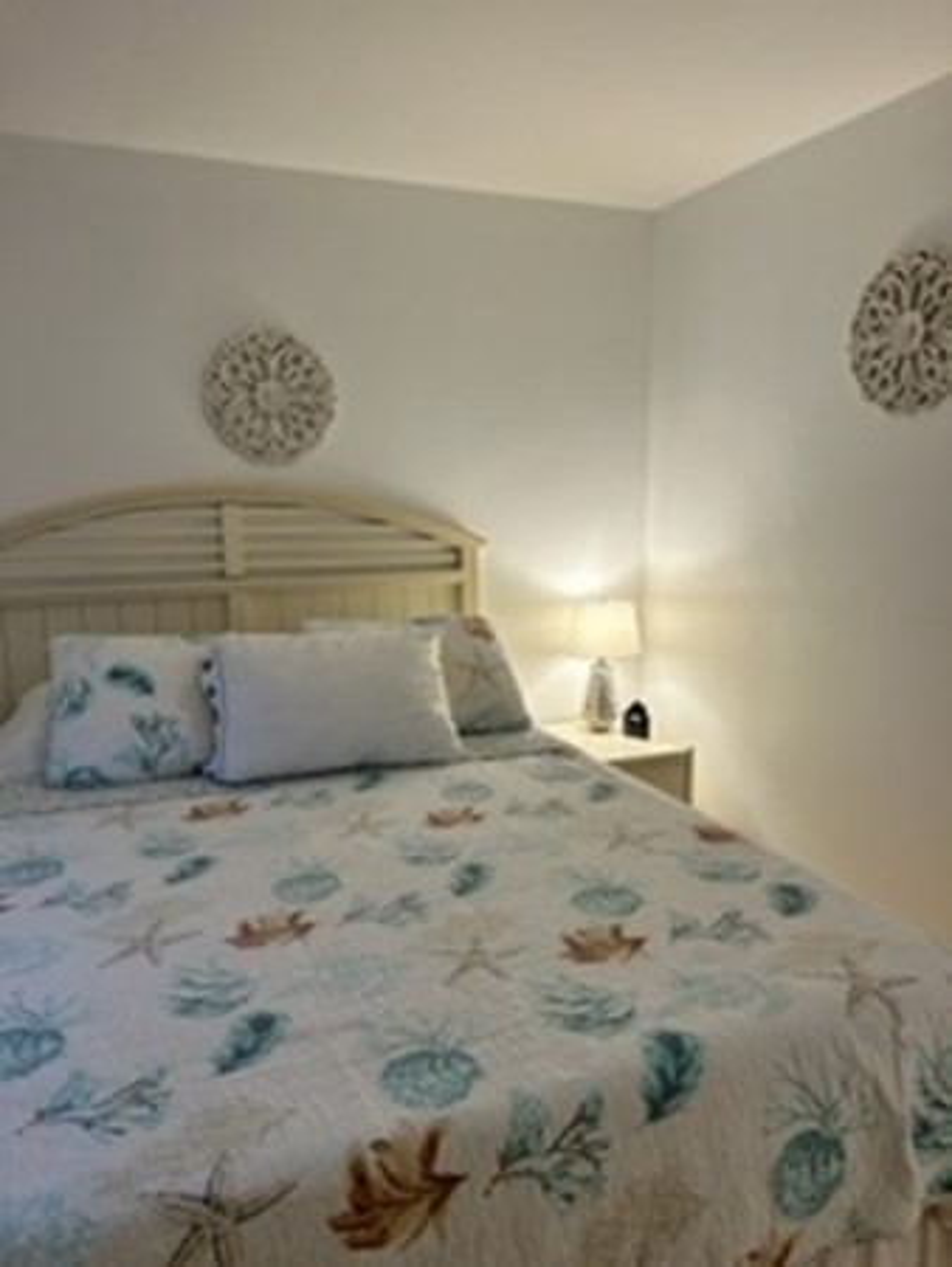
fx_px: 952
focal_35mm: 26
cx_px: 476
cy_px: 634
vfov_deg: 67.3
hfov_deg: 53.1
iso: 64
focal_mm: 5.7
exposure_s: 1/60
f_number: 1.5
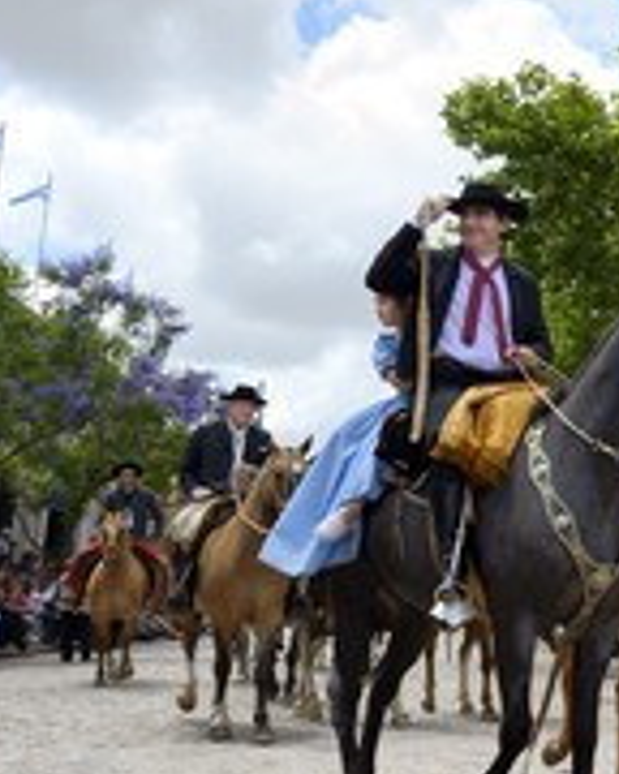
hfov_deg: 23.0
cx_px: 855
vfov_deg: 33.0
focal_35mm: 57
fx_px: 1305
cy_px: 370
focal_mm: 26
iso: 400
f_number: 10
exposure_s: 1/320
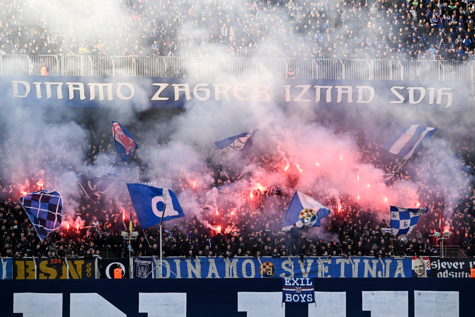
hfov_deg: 11.4
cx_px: 238
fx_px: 2375
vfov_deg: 7.6
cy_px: 158
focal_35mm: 180
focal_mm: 180
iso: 2000
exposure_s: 1/5000
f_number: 4
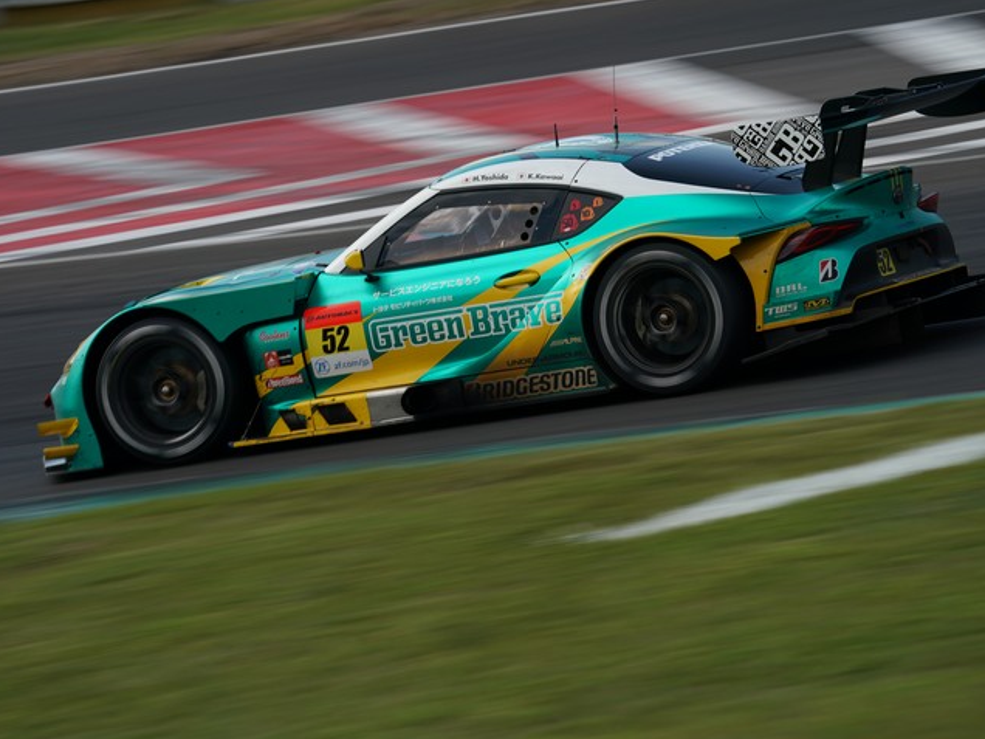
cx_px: 466
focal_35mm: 321
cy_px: 369
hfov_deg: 6.2
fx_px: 9134
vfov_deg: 4.6
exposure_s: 1/160
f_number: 11
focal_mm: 295
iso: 200
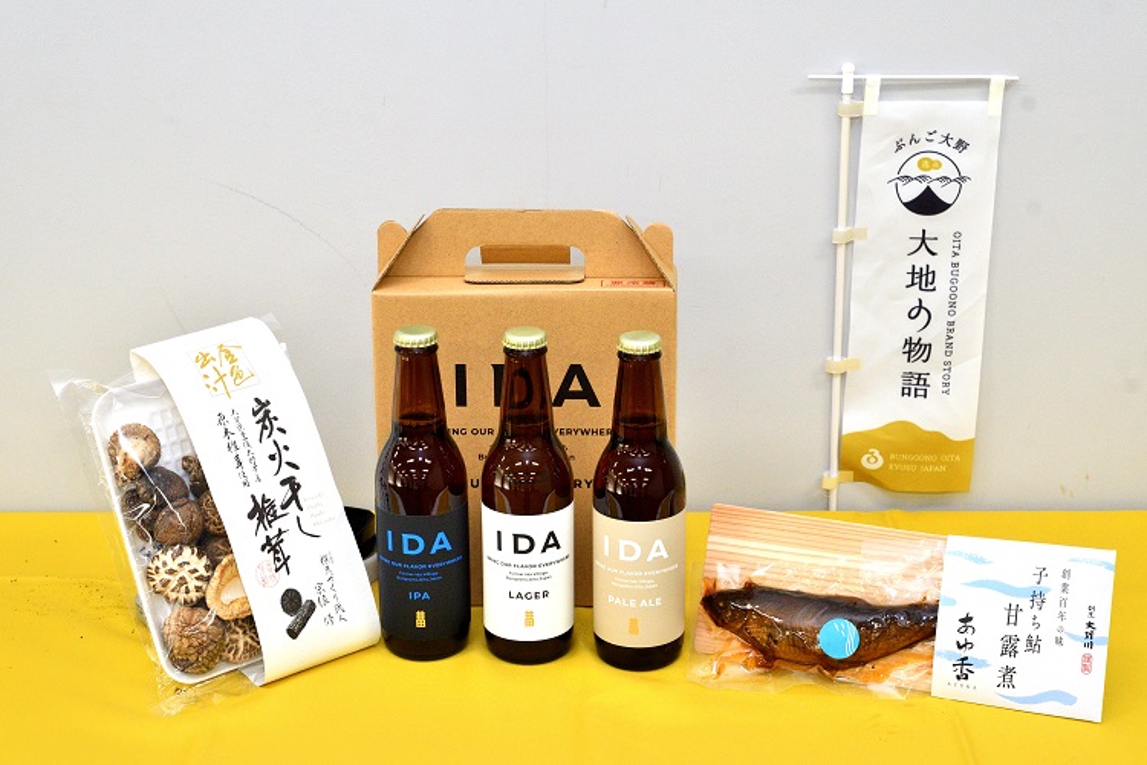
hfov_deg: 33.4
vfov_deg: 22.6
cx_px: 574
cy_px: 382
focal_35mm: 60
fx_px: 1912
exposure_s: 1/125
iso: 1250
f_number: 8
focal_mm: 40
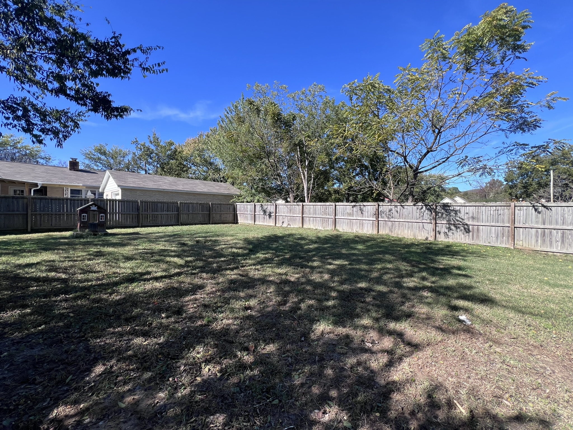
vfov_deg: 89.9
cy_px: 215
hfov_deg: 106.2
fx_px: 215
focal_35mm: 13
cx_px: 286
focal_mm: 1.57
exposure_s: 1/633
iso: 32
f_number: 1.8
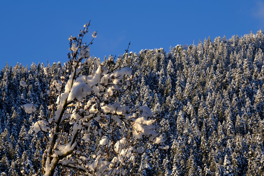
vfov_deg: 11.4
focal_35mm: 120
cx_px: 132
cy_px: 88
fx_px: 880
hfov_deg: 17.1
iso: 200
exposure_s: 1/240
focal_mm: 80
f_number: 8
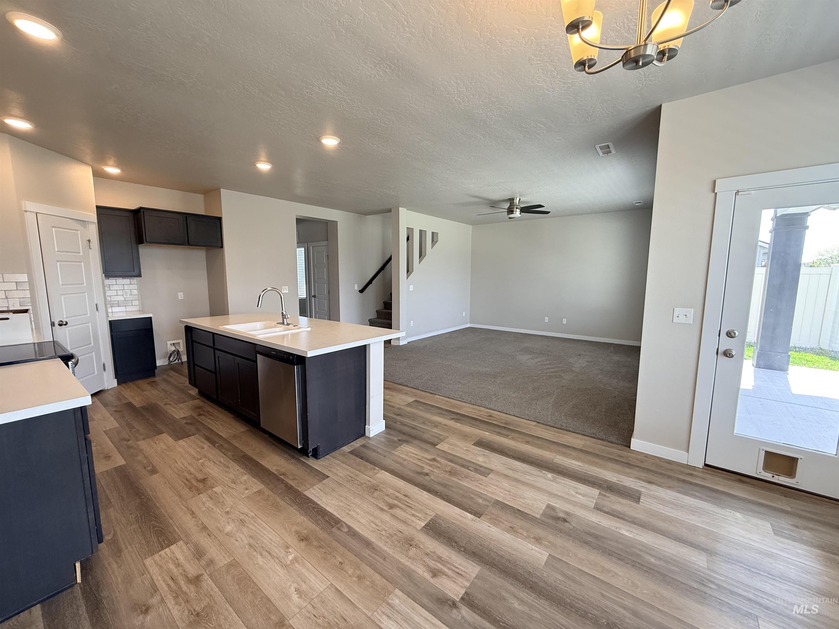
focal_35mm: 14
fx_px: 339
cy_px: 314
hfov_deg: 102.1
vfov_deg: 85.7
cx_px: 420
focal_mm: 2.22
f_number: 2.2
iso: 200
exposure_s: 1/120
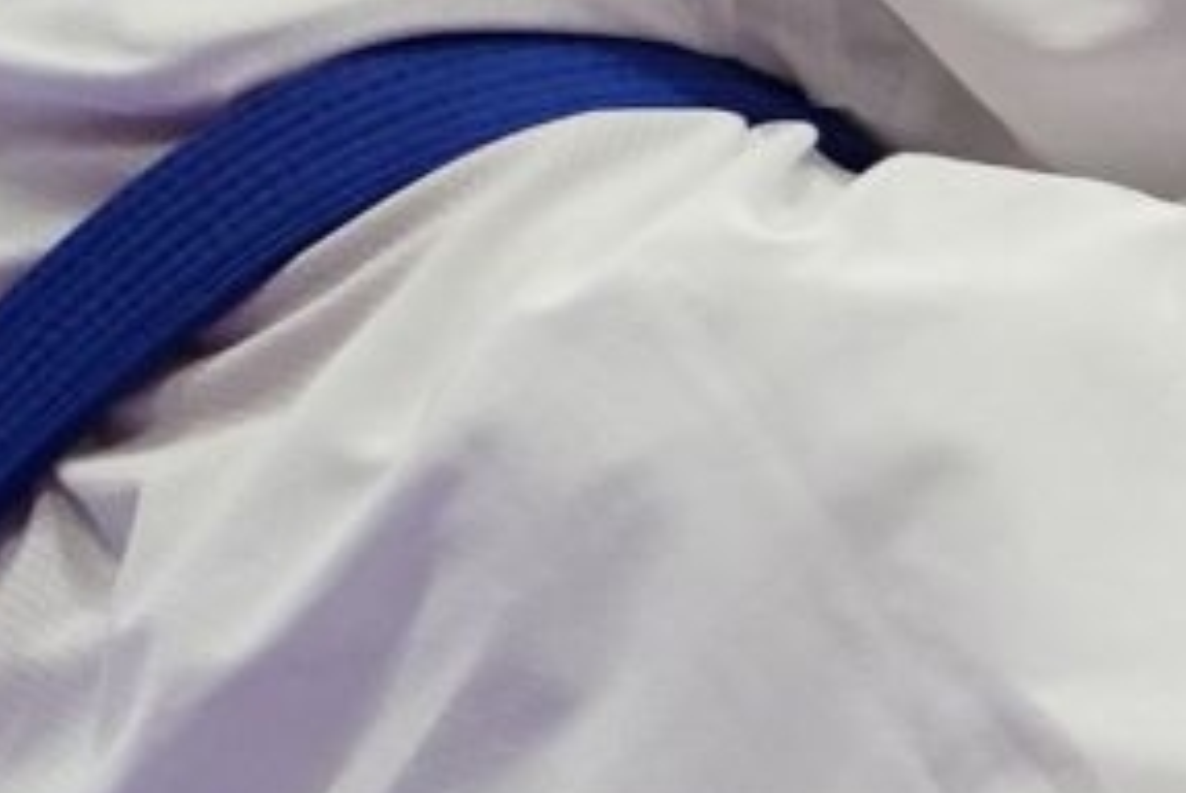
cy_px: 223
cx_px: 558
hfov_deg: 1.6
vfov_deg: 1.1
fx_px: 42343
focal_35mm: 1284
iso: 2500
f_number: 2.8
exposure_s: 1/1000
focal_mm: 137
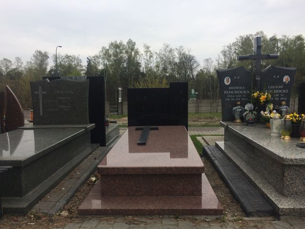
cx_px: 152
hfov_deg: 61.7
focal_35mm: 29
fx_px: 256
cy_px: 114
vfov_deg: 48.2
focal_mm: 4.15
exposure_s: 1/873
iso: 32
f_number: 2.2
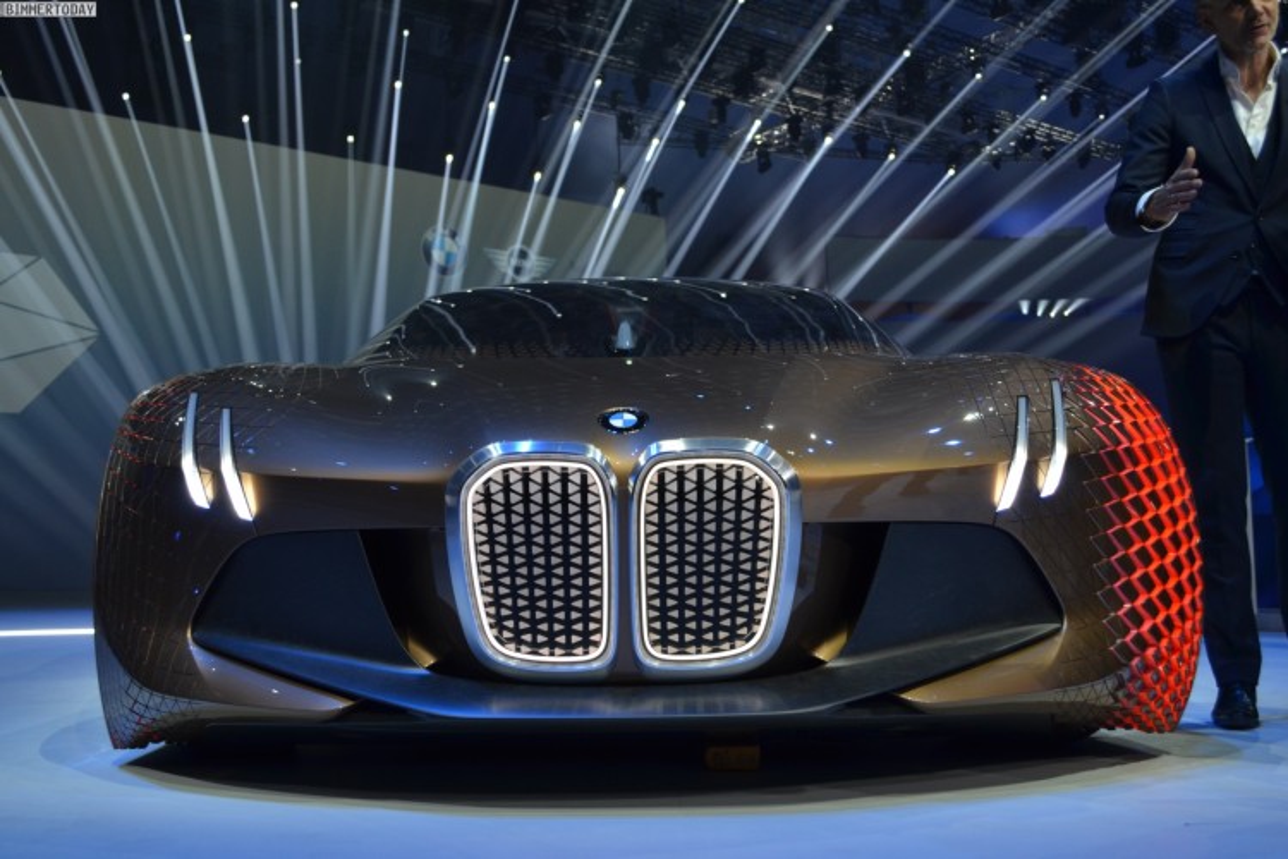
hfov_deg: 49.6
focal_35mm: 39
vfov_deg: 34.2
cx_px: 644
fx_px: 1395
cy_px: 430
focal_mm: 26
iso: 400
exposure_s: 1/80
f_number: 4.5
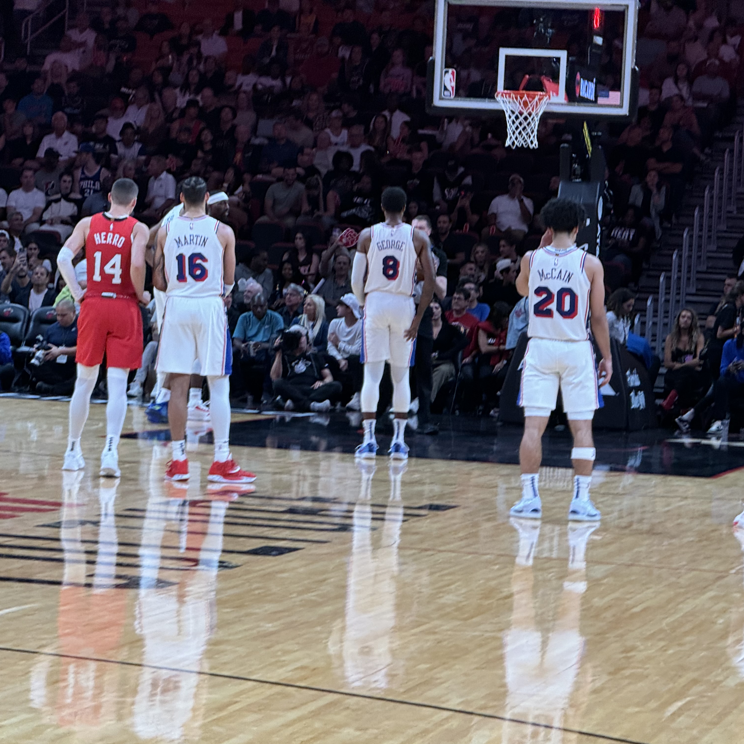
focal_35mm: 142
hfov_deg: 12.3
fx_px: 3453
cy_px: 373
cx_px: 441
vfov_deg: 12.3
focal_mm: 15.66
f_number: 2.8
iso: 200
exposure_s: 1/107
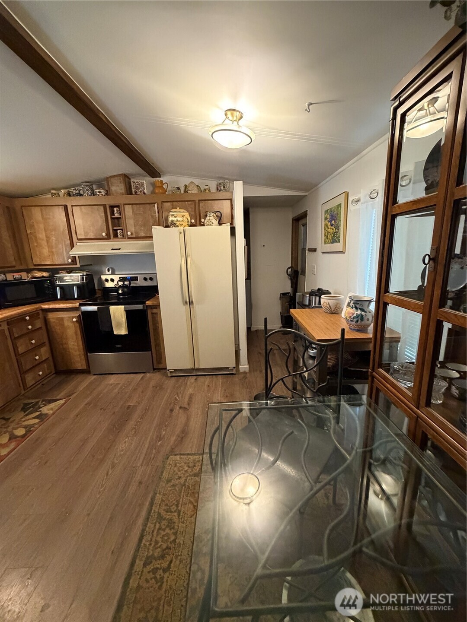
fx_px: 252
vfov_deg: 102.1
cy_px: 311
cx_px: 234
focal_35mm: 14
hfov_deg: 85.7
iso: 640
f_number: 2.2
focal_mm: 2.22
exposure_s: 1/60
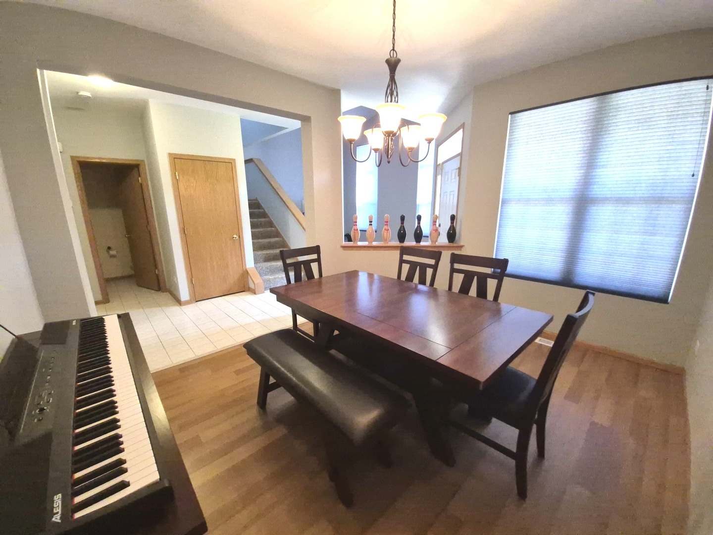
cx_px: 356
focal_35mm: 13
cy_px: 268
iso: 400
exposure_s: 1/60
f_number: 2.2
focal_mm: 1.74
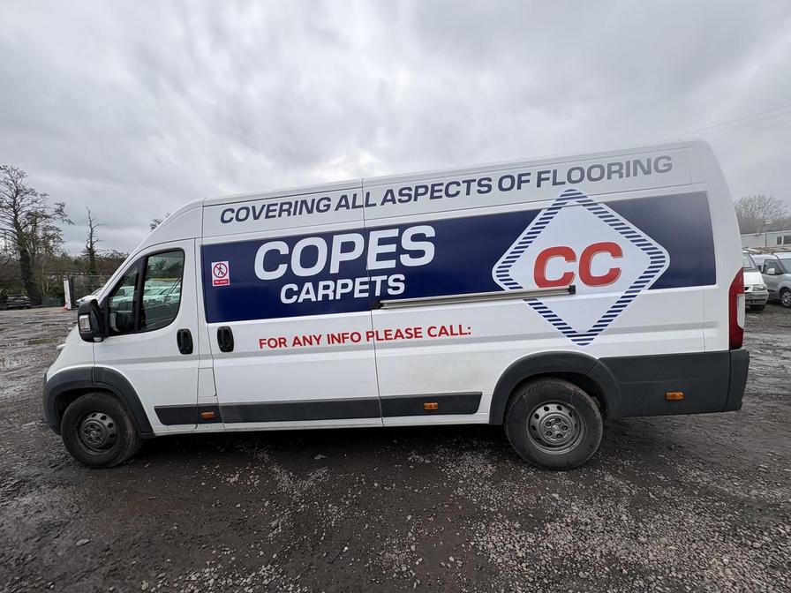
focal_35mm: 14
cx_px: 396
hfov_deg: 102.1
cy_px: 296
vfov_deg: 85.7
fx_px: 320
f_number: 2.2
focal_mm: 2.22
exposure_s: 1/921
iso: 50
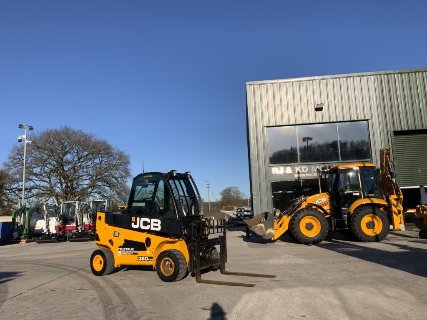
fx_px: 358
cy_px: 160
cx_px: 214
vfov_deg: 48.2
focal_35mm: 29
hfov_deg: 61.7
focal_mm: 3
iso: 20
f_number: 1.8
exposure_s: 1/2801
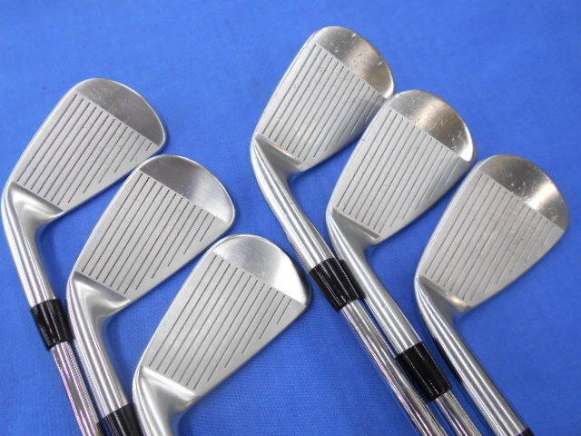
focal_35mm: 26
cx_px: 290
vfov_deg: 53.1
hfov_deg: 67.3
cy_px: 218
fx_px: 436
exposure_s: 1/30
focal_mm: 4.6
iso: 125
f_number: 3.2
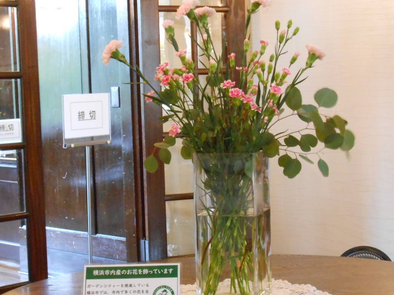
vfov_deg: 18.0
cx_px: 218
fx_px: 933
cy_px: 156
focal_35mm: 82
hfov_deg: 23.8
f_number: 6
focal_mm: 12.8
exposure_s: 1/10
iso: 800
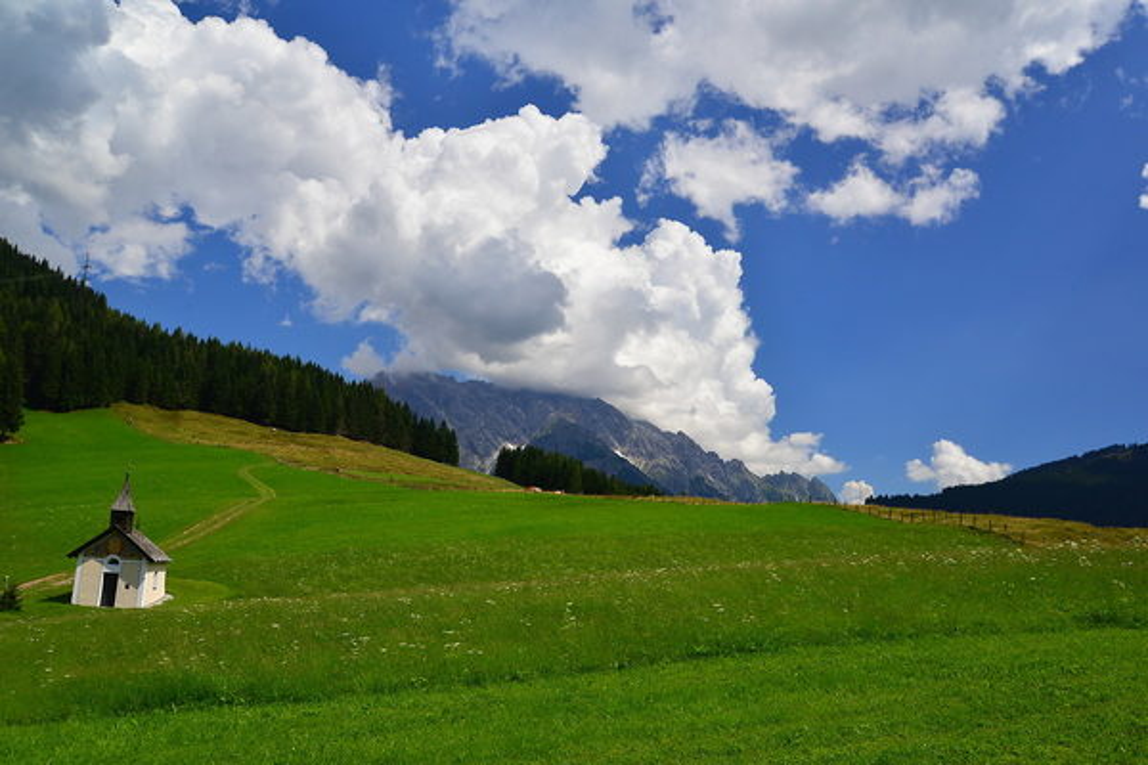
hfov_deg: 63.7
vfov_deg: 45.0
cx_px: 574
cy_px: 382
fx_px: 925
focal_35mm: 29
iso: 640
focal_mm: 29
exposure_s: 1/500
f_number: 11
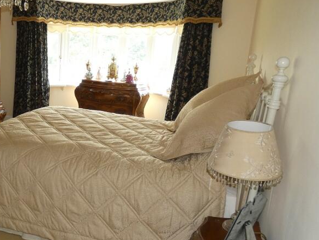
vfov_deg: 40.7
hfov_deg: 49.4
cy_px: 126
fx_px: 323
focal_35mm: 35
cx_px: 62
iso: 200
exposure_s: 1/60
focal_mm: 3.6
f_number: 2.8
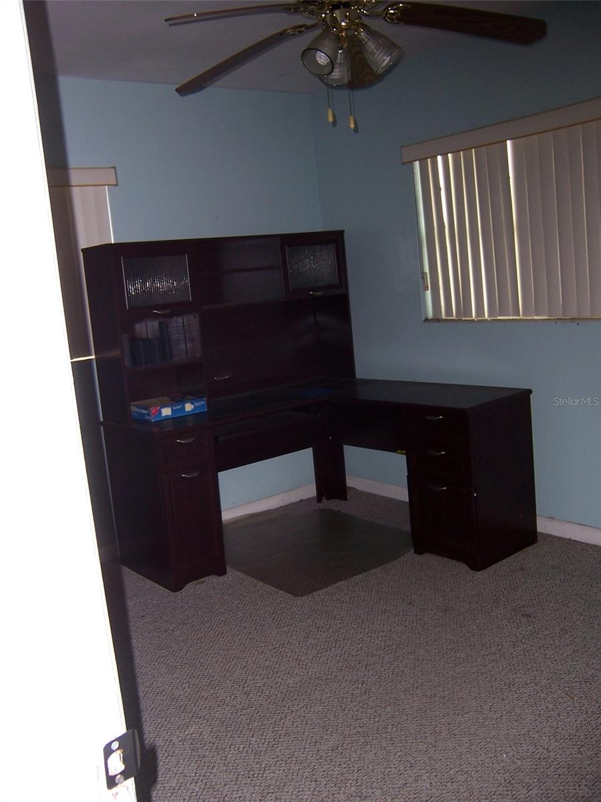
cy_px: 401
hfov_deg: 42.9
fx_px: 764
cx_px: 300
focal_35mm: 33
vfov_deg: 55.4
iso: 80
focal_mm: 5.5
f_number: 2.8
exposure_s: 1/60
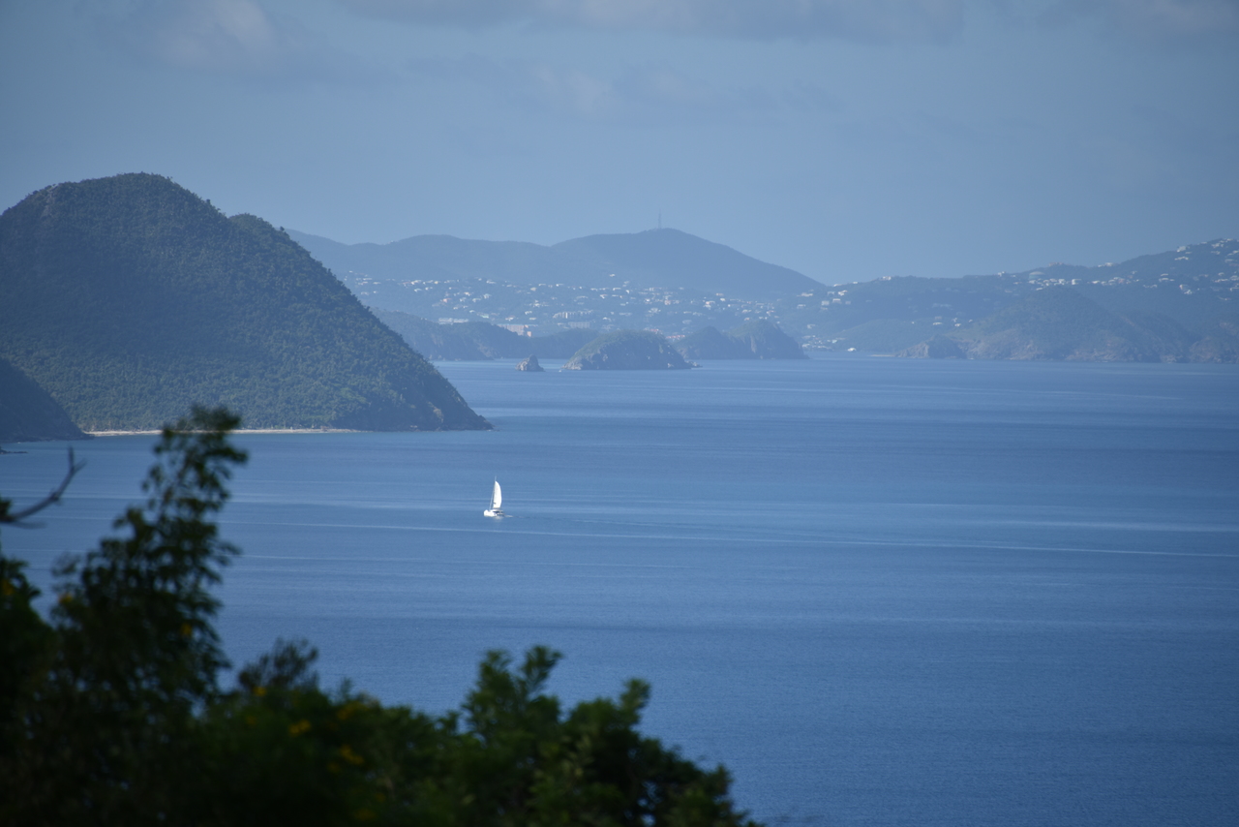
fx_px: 10327
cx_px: 620
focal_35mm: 300
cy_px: 414
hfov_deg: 6.9
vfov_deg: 4.6
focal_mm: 300
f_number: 6.3
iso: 100
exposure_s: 1/640
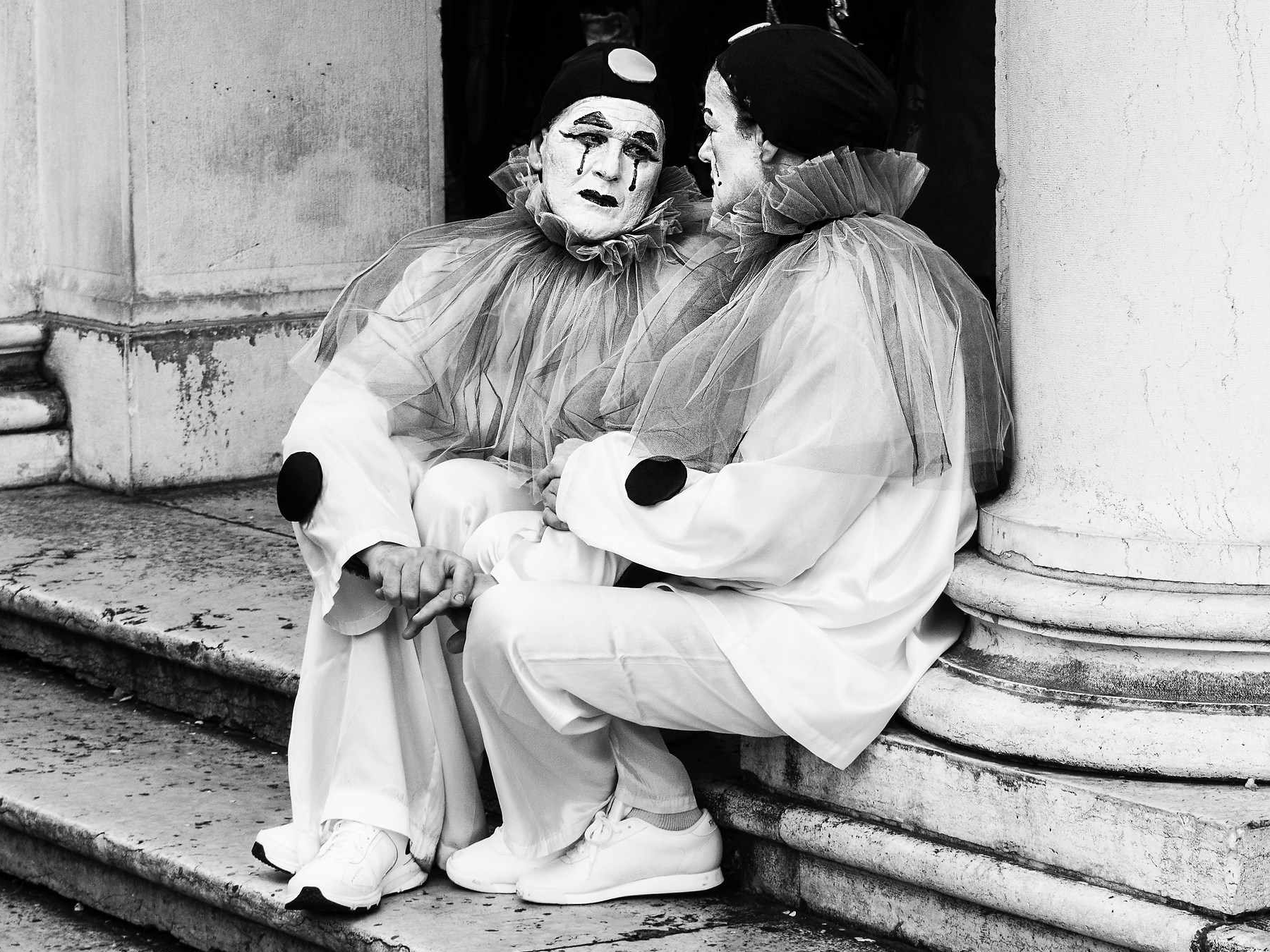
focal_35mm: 120
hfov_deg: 16.4
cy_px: 420
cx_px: 794
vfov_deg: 12.3
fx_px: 4403
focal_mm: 45
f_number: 7.1
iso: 320
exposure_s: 1/320
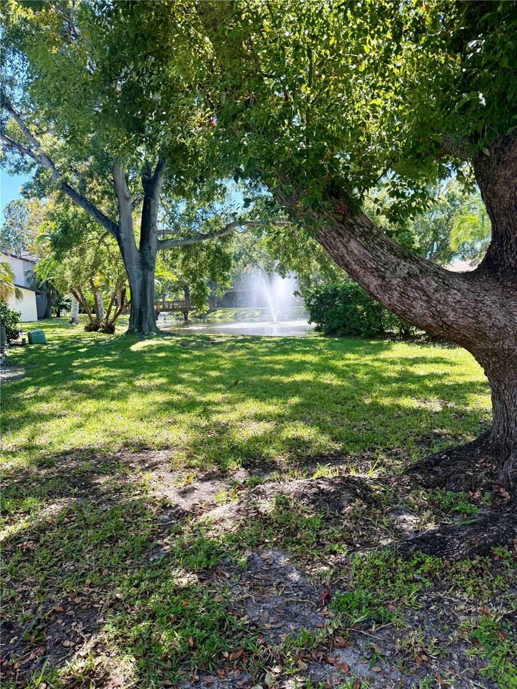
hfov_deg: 56.8
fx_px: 478
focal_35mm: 24
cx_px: 258
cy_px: 344
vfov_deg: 71.6
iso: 100
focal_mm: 6.76
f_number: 1.78
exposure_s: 1/831
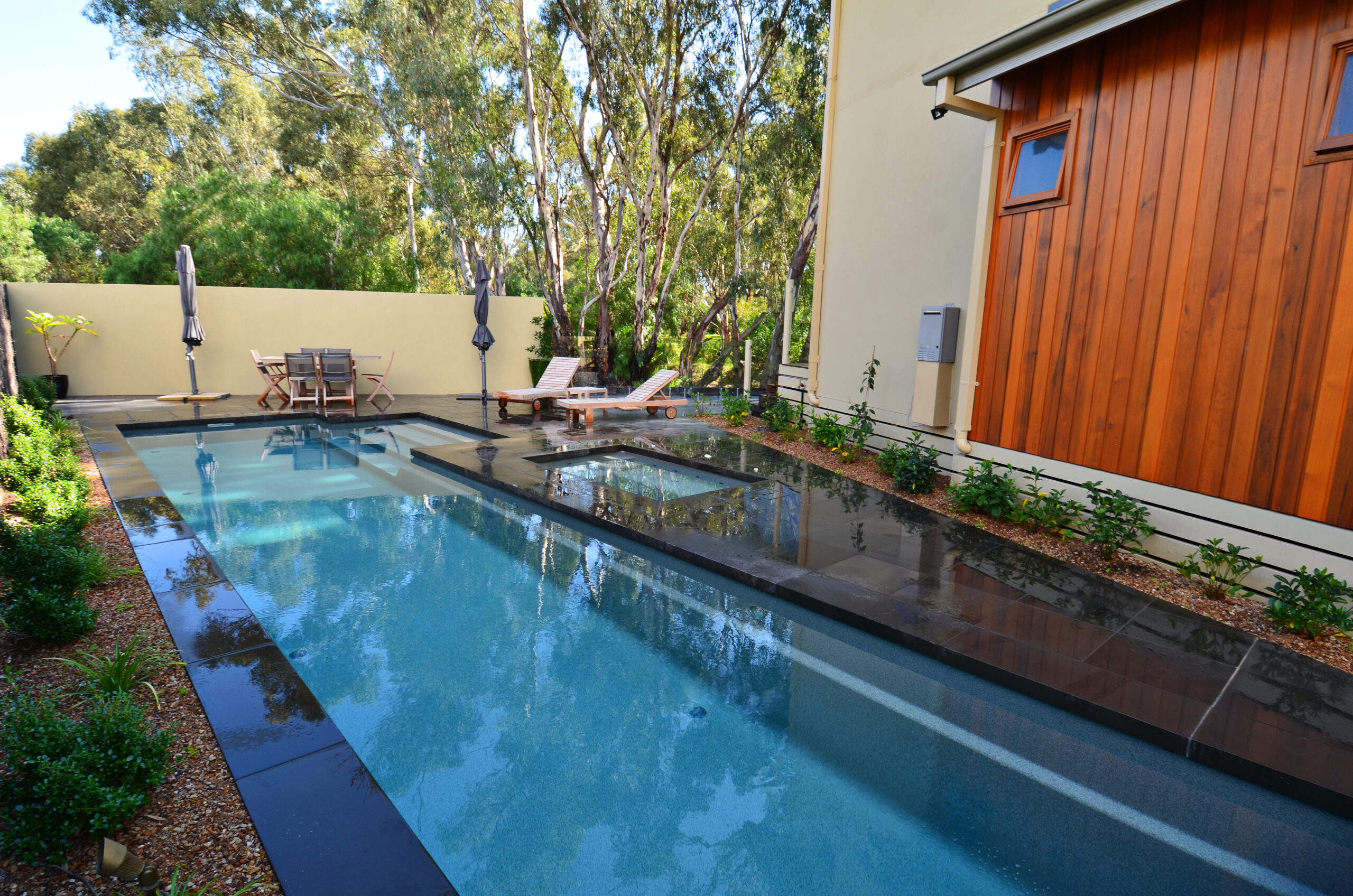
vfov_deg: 67.2
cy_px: 448
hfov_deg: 90.1
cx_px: 676
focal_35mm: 18
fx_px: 675
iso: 100
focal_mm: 12
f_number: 8
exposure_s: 1/50
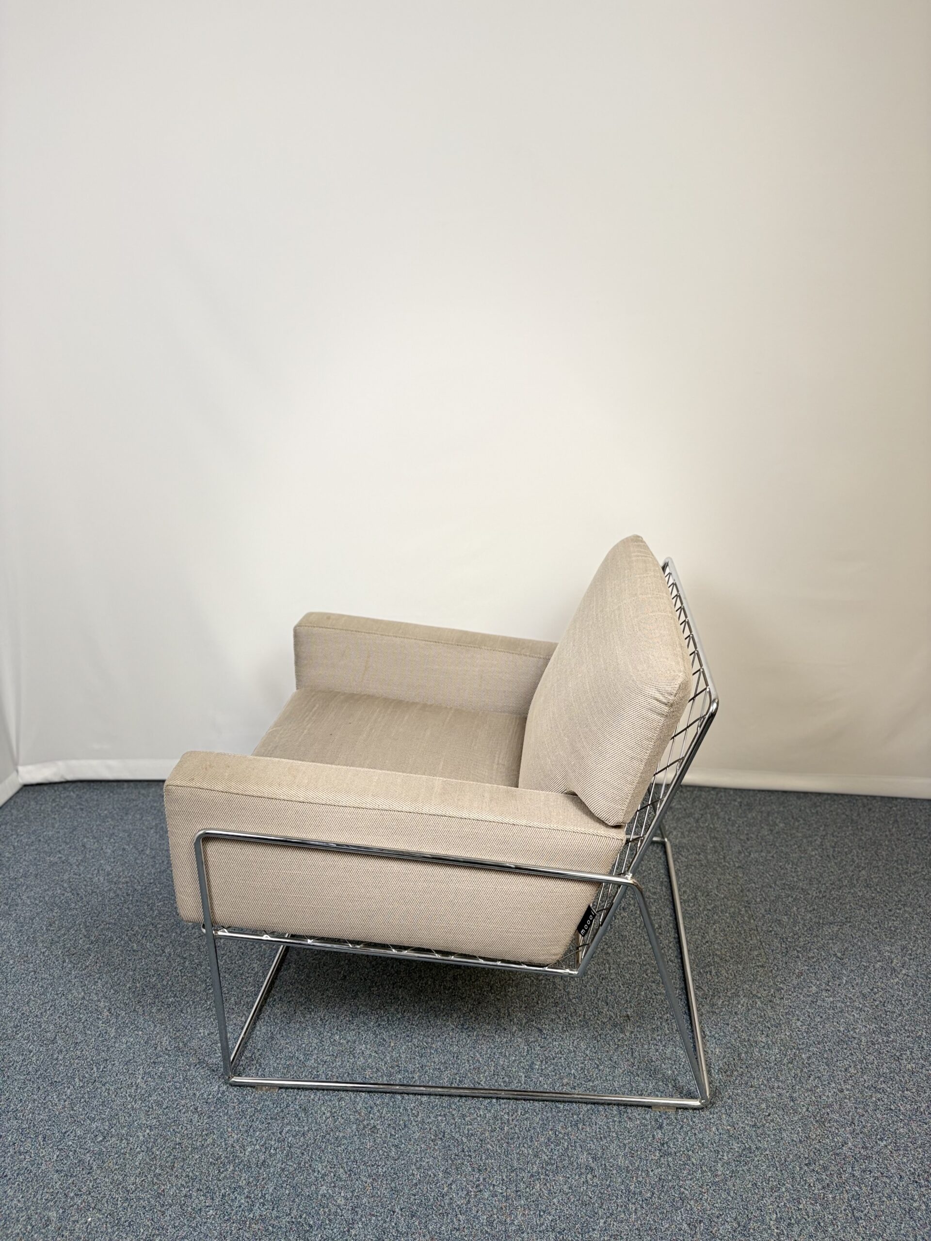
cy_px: 620
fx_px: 932
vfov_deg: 67.3
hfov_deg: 53.1
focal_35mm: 26
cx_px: 466
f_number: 1.6
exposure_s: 1/76
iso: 125
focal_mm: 5.96
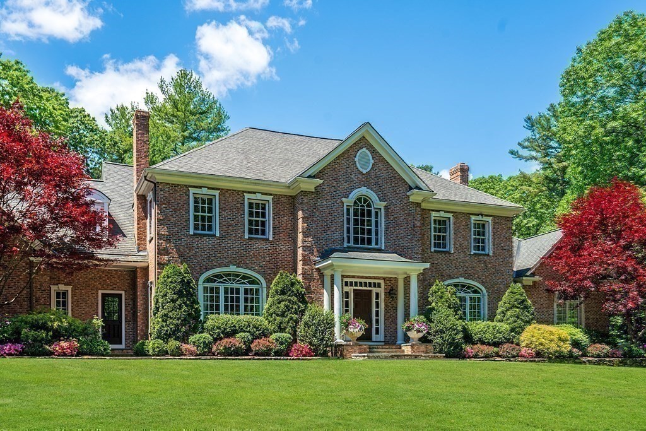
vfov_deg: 37.9
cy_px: 216
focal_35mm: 35
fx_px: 628
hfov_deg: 54.4
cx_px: 323
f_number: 7.1
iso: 320
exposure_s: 1/1000
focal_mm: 35
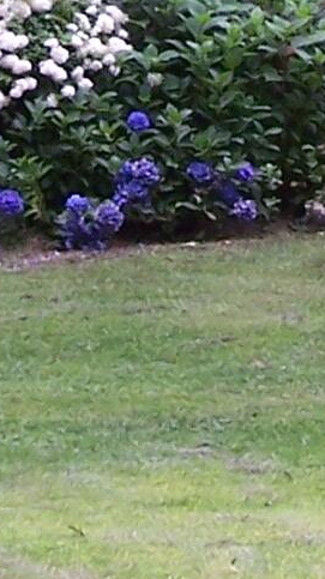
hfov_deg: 5.5
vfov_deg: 9.6
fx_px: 3392
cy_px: -175
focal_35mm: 221
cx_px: 205
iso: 80
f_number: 2.8
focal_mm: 6.3
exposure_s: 1/90
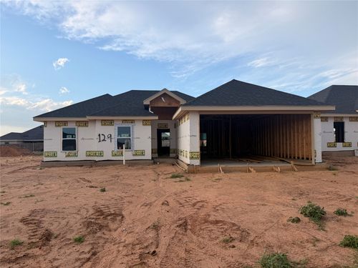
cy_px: 134
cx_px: 179
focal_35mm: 24
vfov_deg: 56.8
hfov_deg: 71.6
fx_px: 248
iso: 80
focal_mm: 6.76
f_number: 1.78
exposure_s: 1/1855
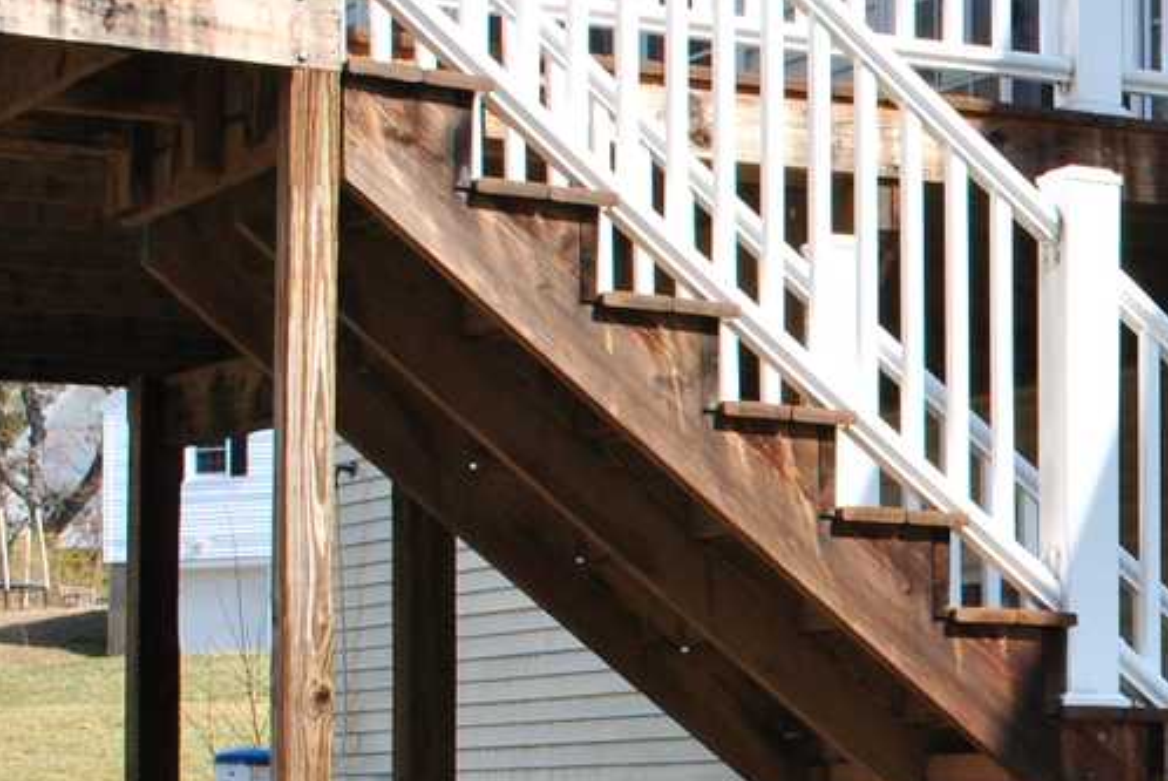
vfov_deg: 11.7
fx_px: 3799
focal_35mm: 117
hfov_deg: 16.1
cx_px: 1705
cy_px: 664
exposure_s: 1/250
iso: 200
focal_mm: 26
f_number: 10
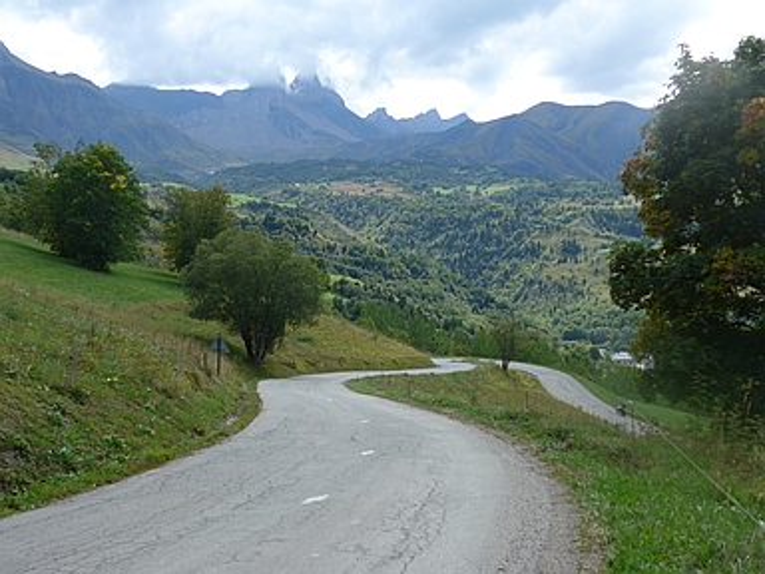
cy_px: 287
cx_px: 382
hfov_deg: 45.8
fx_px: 906
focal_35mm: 41
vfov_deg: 35.1
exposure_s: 1/800
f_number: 2.8
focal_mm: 8.4
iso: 80
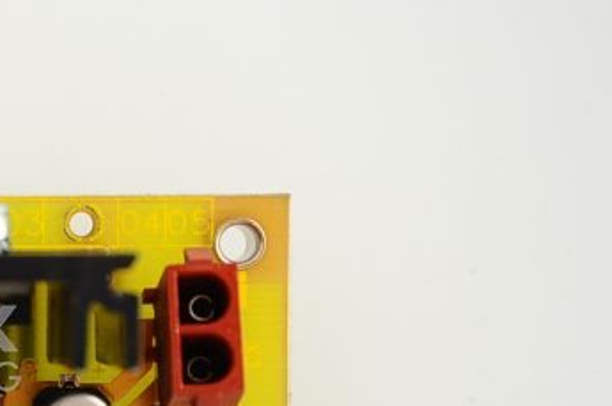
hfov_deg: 6.5
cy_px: 349
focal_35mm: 314
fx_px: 5330
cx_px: -156
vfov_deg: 4.4
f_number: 7.1
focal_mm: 120
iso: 800
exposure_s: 1/125
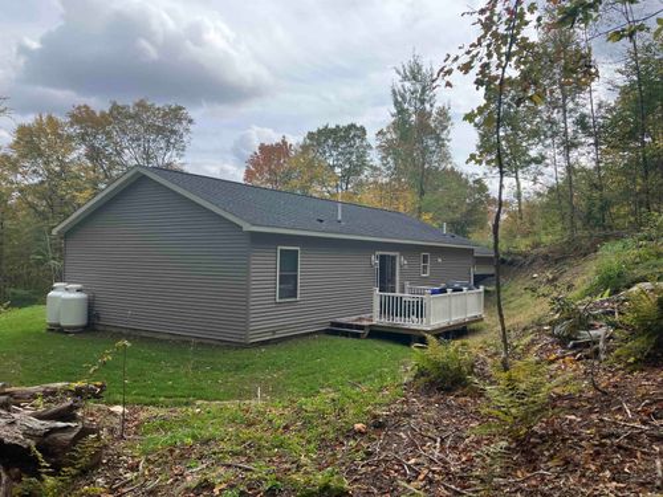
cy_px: 248
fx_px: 536
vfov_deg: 49.7
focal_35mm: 28
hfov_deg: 63.4
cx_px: 332
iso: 32
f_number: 1.8
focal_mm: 3.99
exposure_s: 1/1104
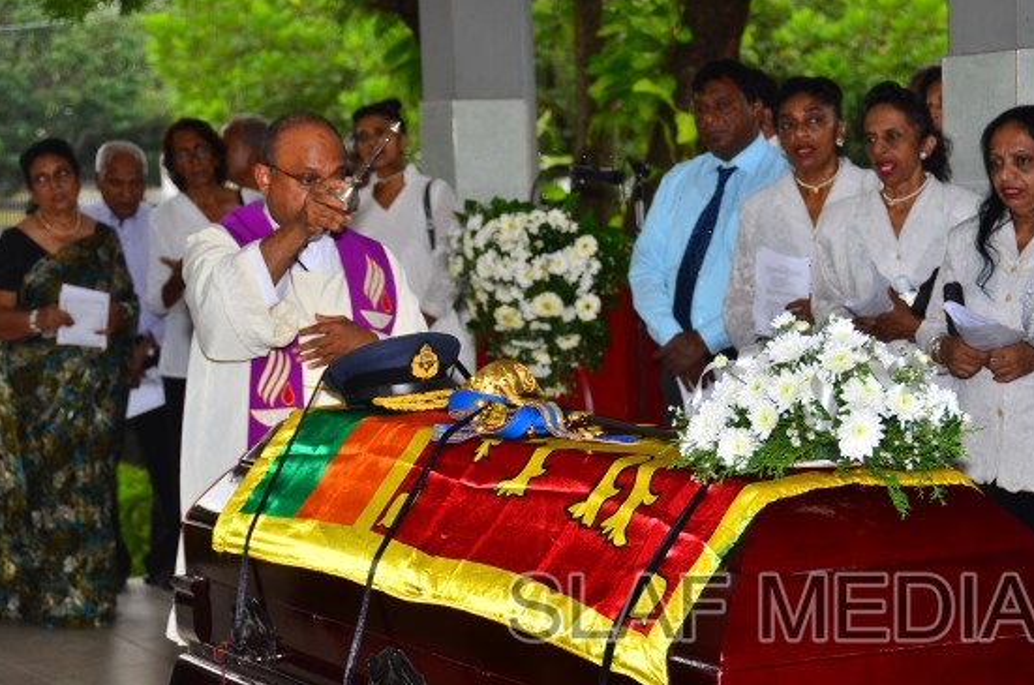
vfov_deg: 13.9
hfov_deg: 20.9
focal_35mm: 98
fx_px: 2809
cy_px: 339
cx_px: 557
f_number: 5
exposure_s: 1/125
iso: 250
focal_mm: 60
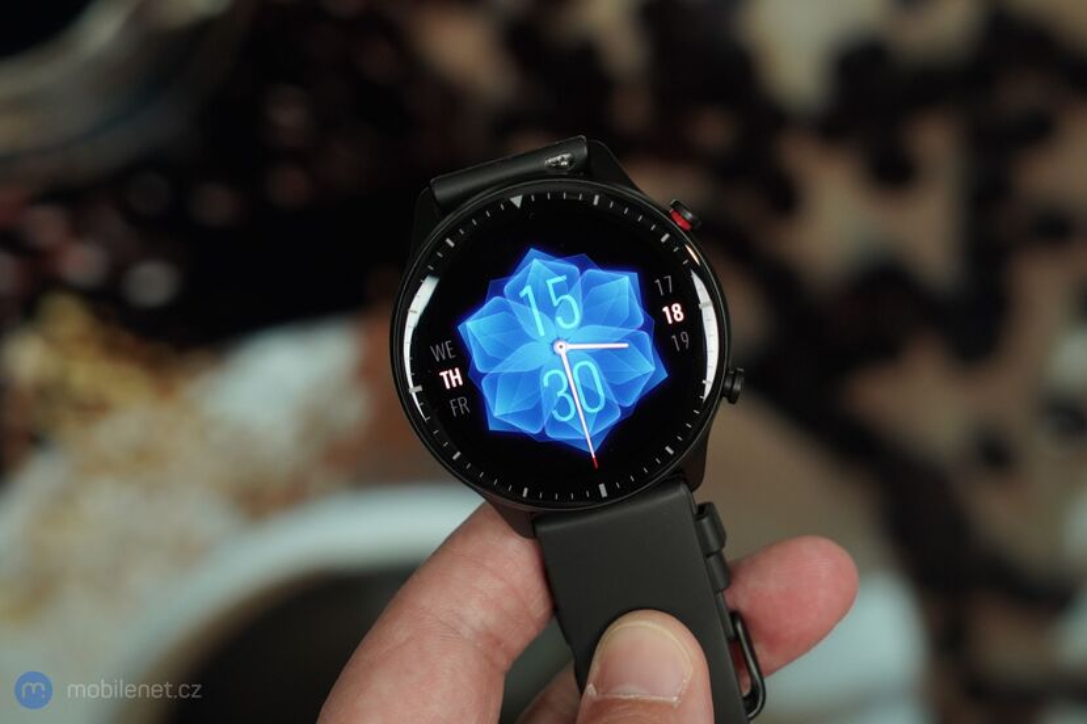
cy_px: 362
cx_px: 544
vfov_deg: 26.0
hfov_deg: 38.2
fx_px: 1569
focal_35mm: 52
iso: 1250
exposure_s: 1/160
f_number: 5
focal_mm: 52
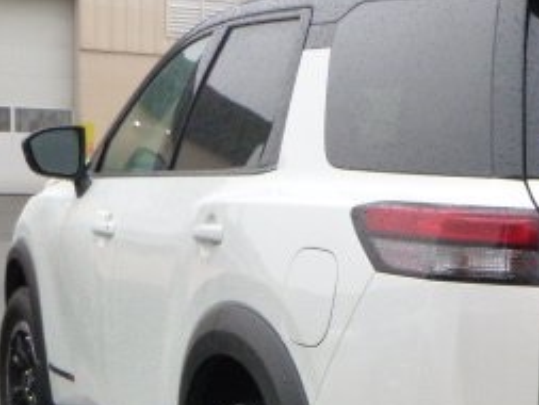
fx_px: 1496
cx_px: 605
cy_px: 333
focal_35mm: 96
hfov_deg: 19.5
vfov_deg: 15.3
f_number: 4.5
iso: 250
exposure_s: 1/80
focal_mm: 6.8
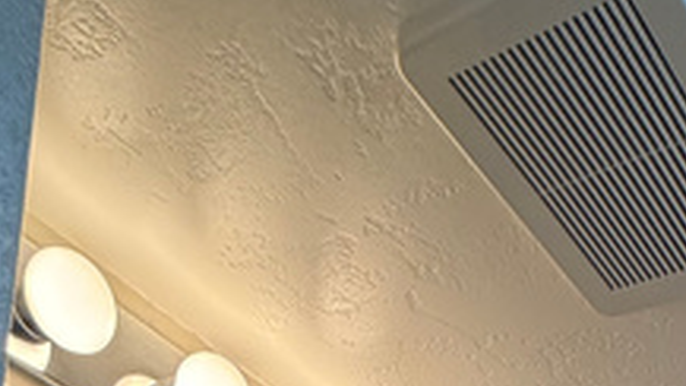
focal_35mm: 54
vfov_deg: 11.5
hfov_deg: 36.0
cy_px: 1161
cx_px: 626
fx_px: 982
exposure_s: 1/120
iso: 200
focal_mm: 2.22
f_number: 2.2
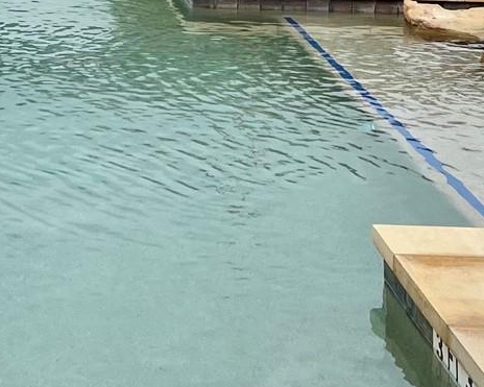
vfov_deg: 13.1
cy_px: -182
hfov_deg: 16.8
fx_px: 1604
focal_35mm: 112
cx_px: -10
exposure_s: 1/4831
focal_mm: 4.2
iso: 32
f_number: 1.6
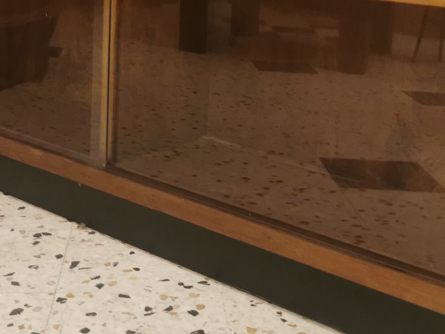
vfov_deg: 20.7
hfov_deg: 28.2
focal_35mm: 69
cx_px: 223
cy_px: 14
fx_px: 887
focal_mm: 5.58
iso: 250
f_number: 1.8
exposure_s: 1/33.3
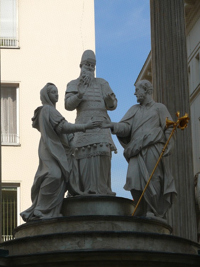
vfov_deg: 12.3
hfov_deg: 9.2
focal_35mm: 161
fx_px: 1241
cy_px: 134
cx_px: 100
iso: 100
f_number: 4.5
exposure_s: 1/250
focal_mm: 34.1
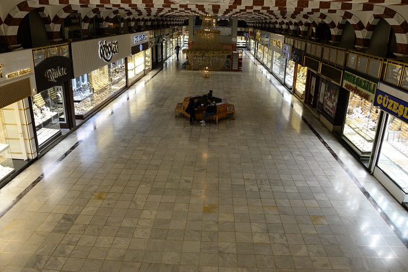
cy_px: 136
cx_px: 204
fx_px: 317
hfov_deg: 65.5
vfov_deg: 46.4
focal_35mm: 28
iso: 2500
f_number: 9
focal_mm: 28
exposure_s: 1/320
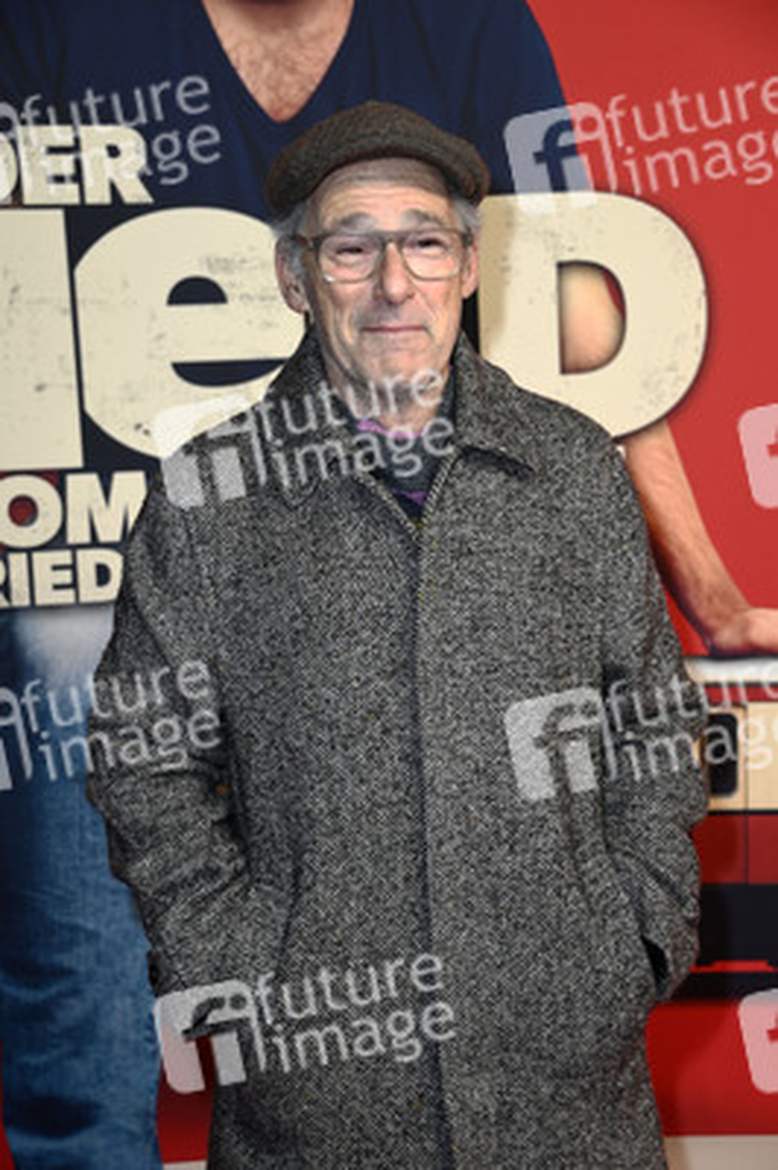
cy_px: 585
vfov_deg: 26.0
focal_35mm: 78
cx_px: 389
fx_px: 2533
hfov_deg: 17.5
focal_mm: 78
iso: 800
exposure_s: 1/250
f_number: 5.6
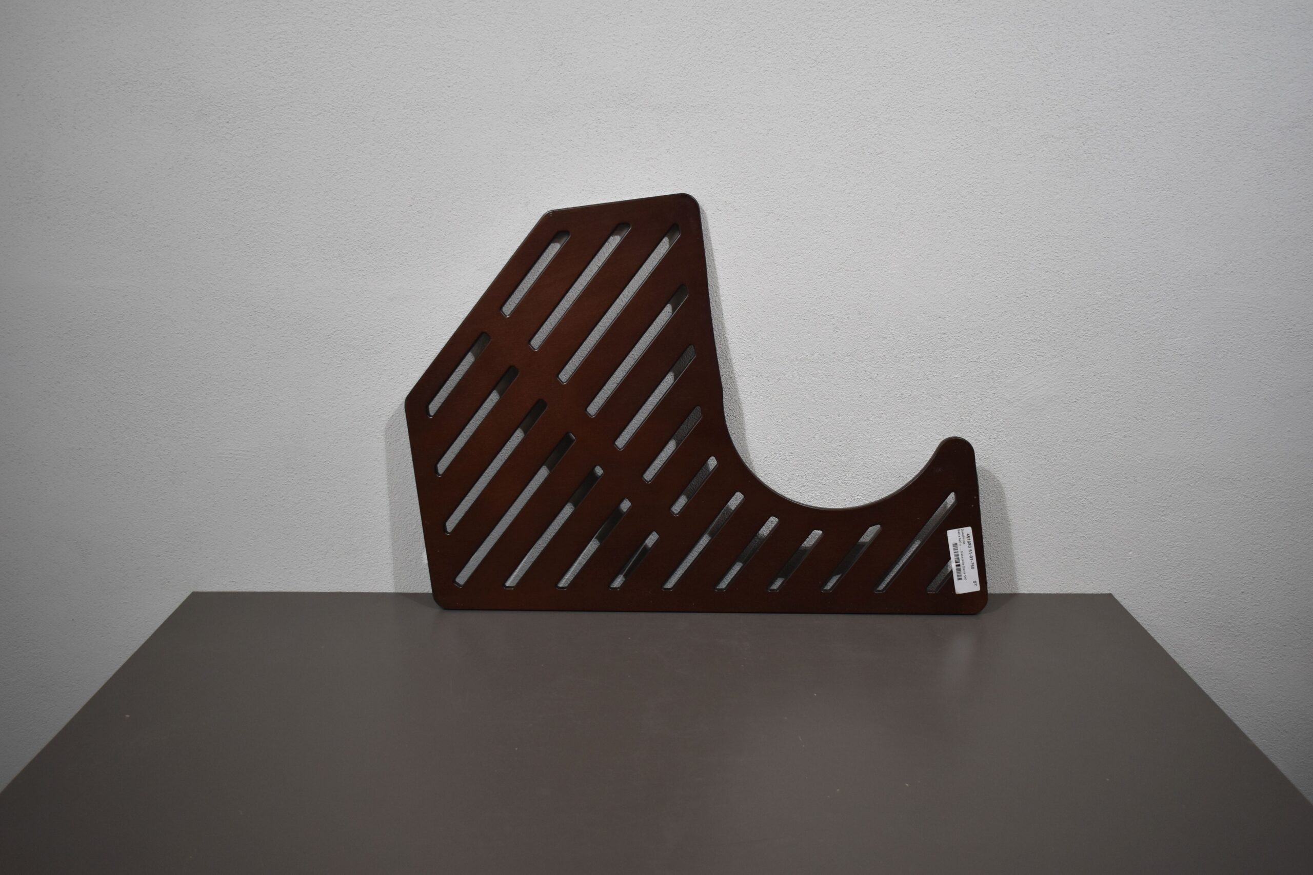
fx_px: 1258
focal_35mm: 34
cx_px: 656
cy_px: 438
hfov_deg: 55.1
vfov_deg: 38.4
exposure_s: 1/250
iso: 560
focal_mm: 23
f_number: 3.8
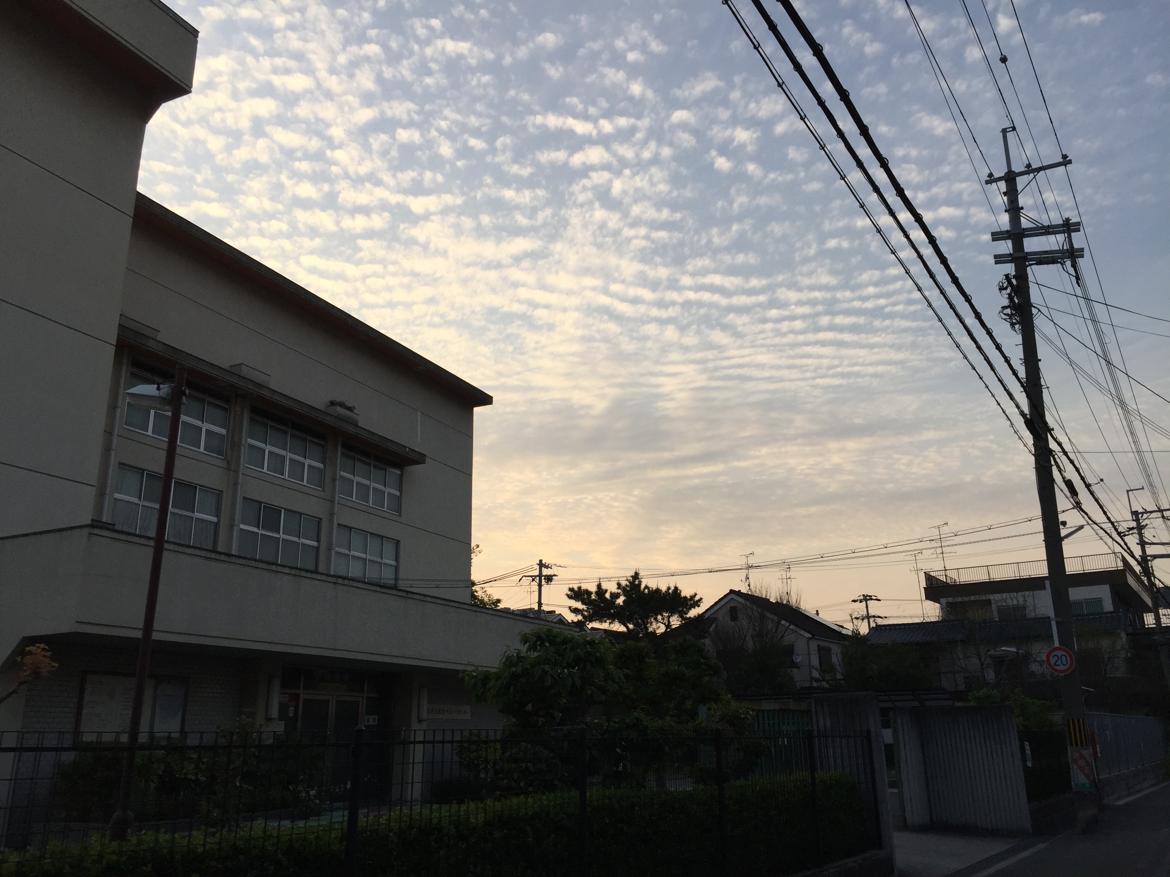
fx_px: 980
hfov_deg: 61.7
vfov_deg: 48.2
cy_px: 438
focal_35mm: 29
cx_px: 585
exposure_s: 1/542
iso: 32
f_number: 2.2
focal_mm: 4.15
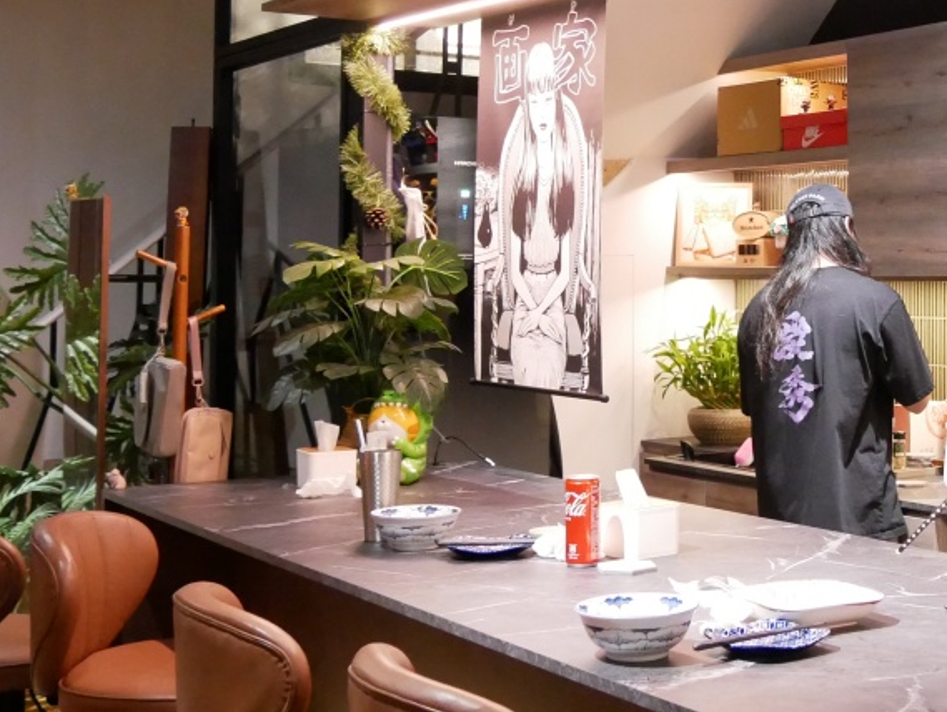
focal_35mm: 59
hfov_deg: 30.7
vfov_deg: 24.7
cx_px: 914
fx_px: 1616
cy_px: 209
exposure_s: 1/50
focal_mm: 14
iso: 3200
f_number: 3.5
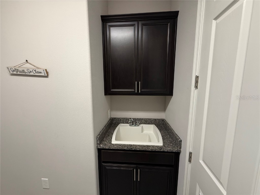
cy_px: 98
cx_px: 130
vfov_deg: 85.7
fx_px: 105
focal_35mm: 14
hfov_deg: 102.1
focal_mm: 2.22
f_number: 2.2
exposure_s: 1/60
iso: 200
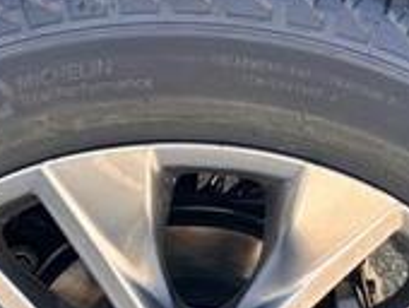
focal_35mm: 71
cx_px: 224
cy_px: 325
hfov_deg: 27.3
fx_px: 840
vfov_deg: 20.0
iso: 80
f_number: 1.78
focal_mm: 6.86
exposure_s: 1/374
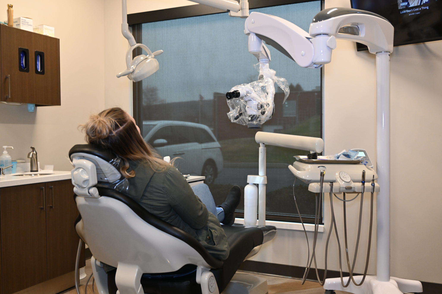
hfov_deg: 53.1
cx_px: 221
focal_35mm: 36
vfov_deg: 36.9
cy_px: 147
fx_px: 442
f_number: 4
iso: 1000
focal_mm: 24
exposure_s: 1/125
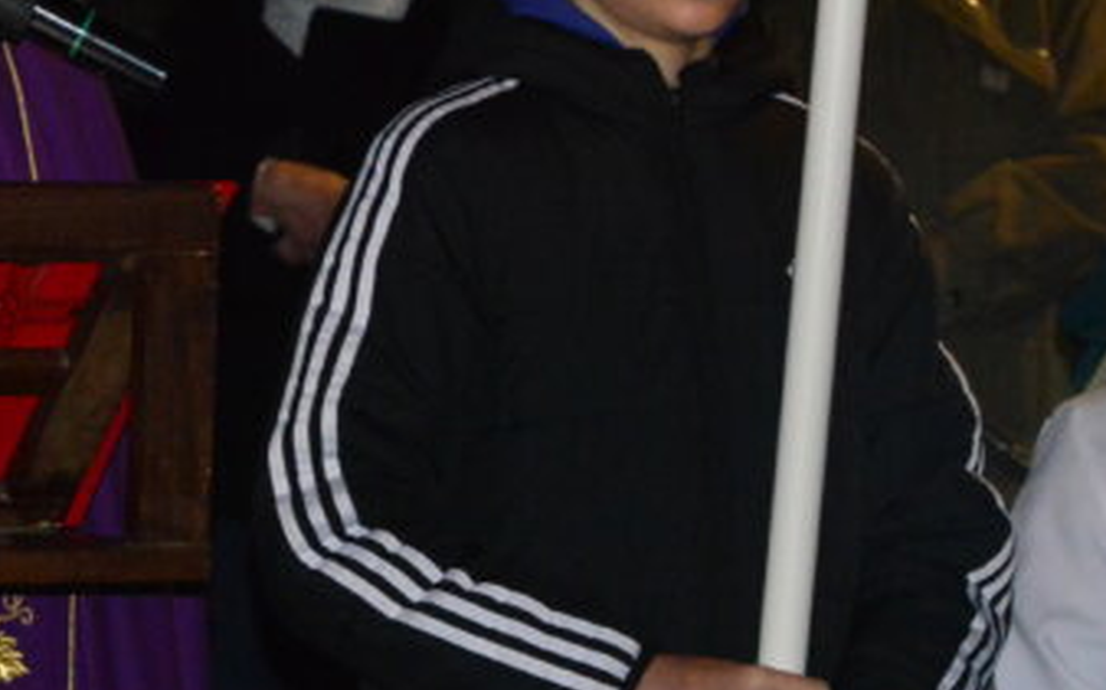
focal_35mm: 253
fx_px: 7623
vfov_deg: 5.2
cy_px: 198
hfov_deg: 8.3
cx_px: 69
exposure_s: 1/60
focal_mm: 82
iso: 6400
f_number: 8
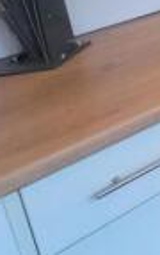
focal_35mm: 56
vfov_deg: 28.7
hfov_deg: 11.1
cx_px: 495
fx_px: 389
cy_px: -86
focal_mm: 2.2
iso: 125
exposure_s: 1/30
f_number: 1.9
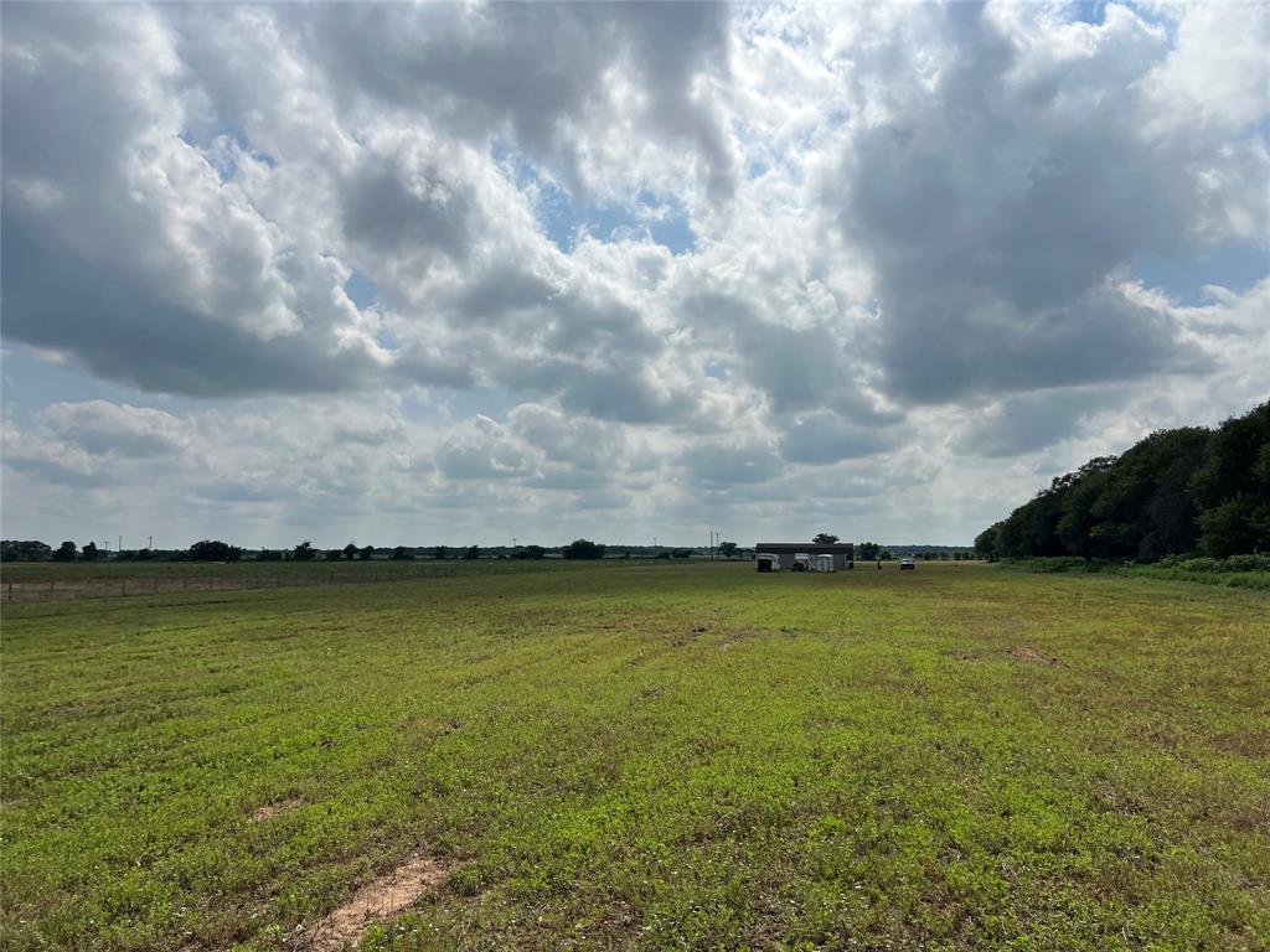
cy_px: 476
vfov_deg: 53.1
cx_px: 635
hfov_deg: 67.3
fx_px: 954
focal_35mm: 26
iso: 50
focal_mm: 5.7
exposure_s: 1/16393
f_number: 1.5
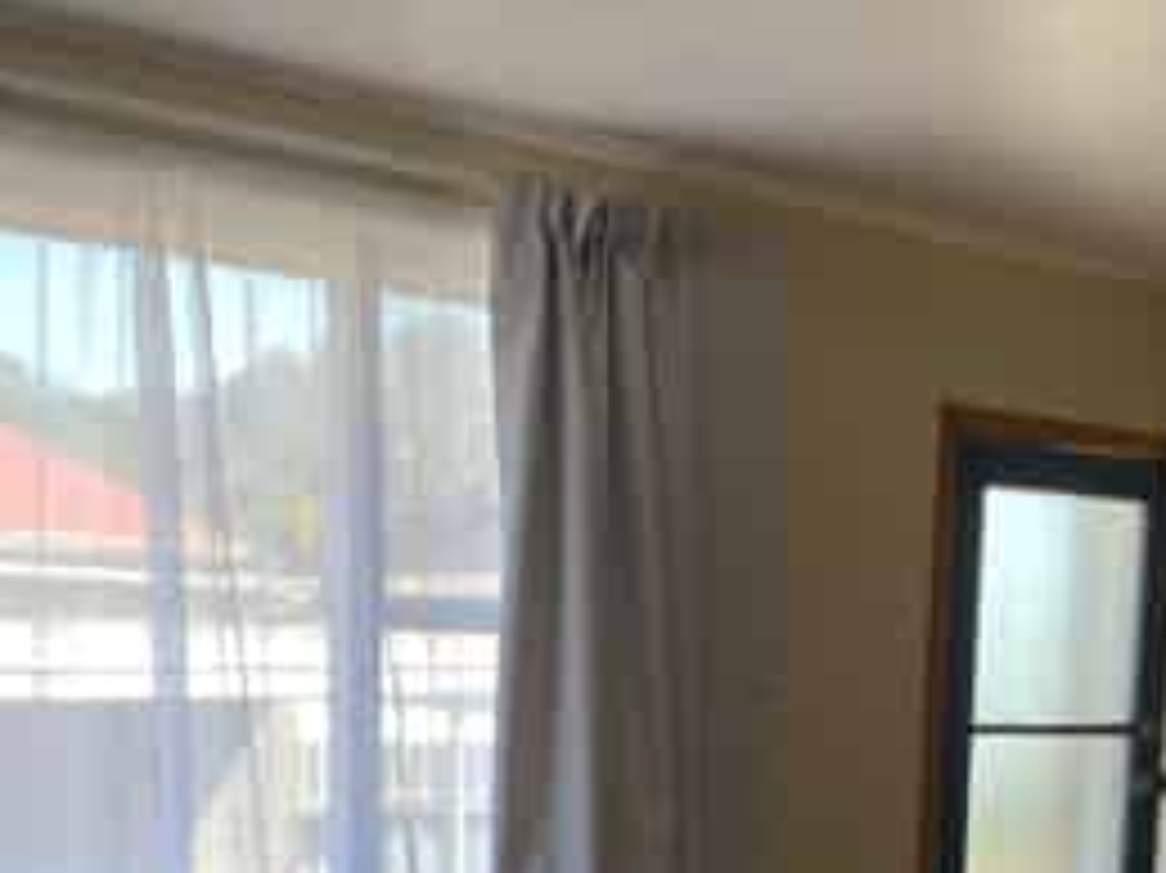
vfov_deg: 20.8
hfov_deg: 29.3
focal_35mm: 66
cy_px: 1028
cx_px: 684
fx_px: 2222
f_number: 1.8
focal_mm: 4.25
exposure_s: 1/121
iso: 40
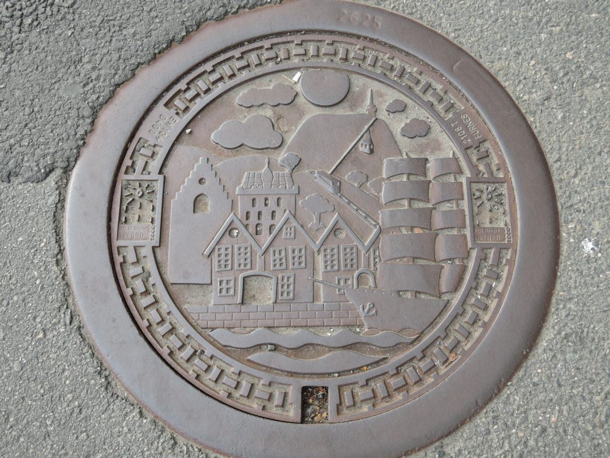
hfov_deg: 52.6
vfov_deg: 40.7
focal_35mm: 35
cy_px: 229
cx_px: 305
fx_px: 617
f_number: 3.2
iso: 80
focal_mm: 7.5
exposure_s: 1/160
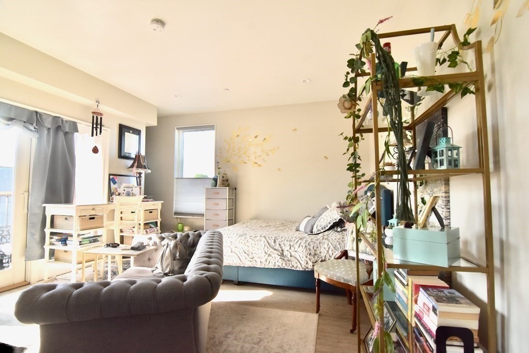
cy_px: 176
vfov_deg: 72.1
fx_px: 242
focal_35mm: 16
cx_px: 264
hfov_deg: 95.0
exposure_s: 1/160
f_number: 6.3
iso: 800
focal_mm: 11
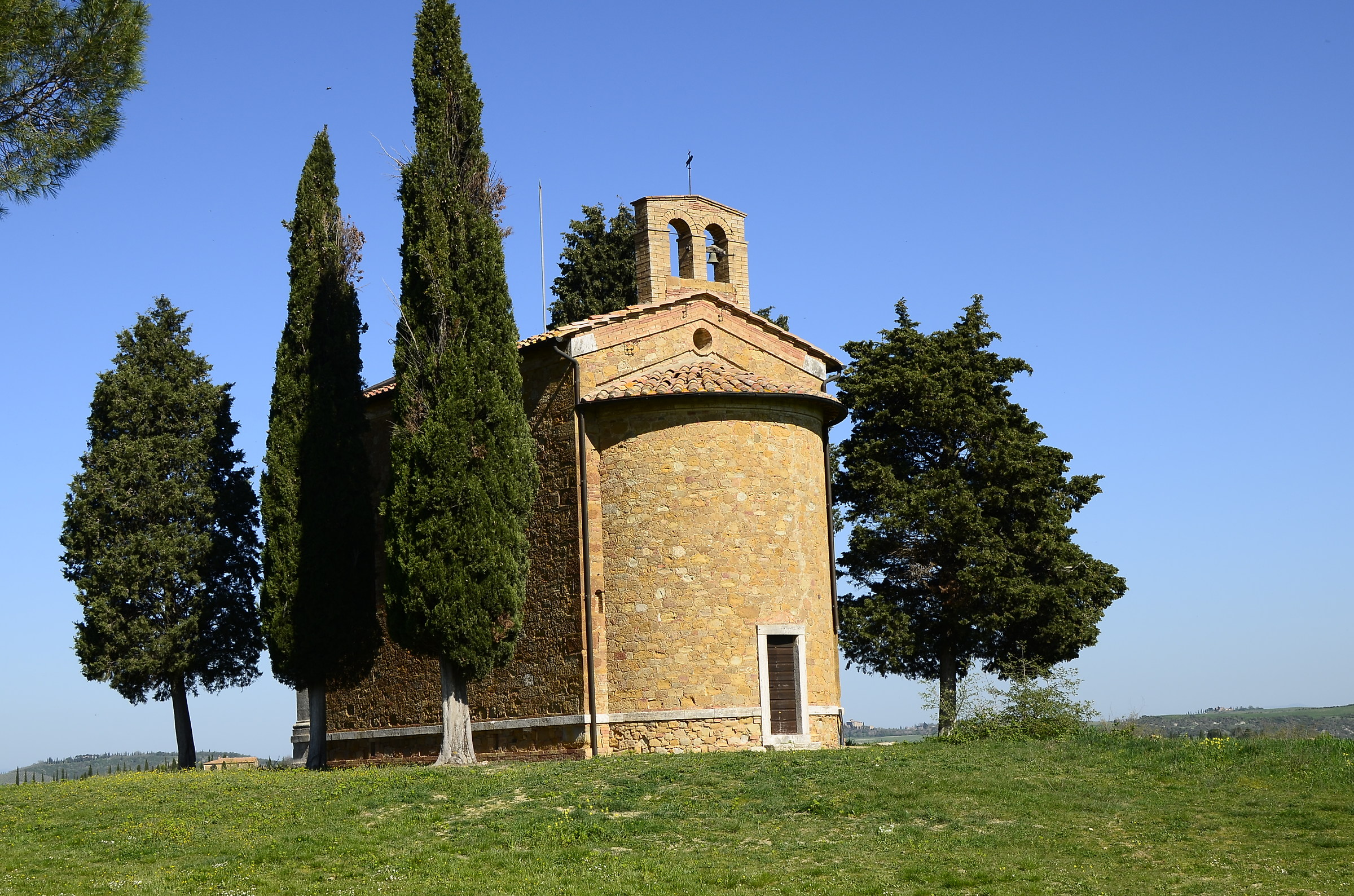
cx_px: 677
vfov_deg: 25.6
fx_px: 1970
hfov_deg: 37.9
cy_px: 448
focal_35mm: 52
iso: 100
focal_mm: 35
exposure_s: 1/250
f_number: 8
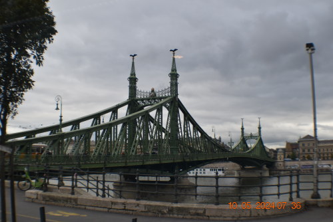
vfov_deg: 16.6
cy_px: 111
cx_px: 166
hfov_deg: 24.6
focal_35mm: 82
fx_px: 764
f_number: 7.1
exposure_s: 1/100
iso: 160
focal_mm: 55
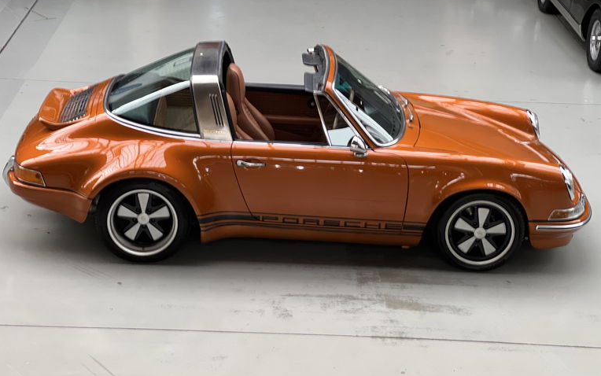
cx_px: 300
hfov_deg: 25.2
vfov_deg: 15.9
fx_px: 1343
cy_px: 190
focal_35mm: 82
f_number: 2.8
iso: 250
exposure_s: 1/40
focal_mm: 9
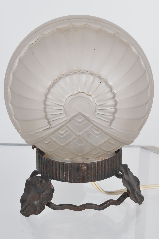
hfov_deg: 14.2
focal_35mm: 96
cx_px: 71
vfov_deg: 21.3
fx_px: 639
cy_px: 119
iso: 100
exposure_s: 1/125
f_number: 14
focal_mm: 50
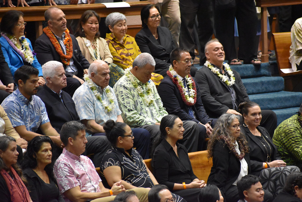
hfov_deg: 8.9
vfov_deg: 5.9
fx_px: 1951
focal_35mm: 232
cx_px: 151
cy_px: 101
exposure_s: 1/80
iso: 6400
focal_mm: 155
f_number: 5
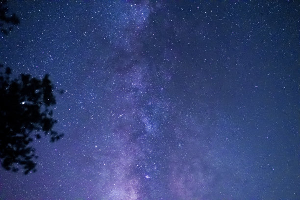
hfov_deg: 36.2
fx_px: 458
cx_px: 150
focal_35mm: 55
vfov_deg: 24.6
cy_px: 100
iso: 6400
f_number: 2.8
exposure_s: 10
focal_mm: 55
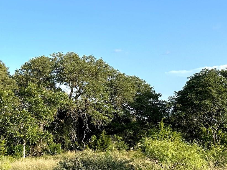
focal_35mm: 60
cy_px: 103
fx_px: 393
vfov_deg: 24.4
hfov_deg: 31.5
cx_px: 53
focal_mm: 6.86
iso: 80
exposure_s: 1/2469
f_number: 1.78
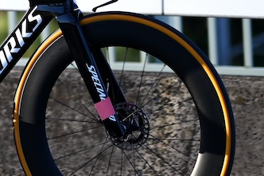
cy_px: -5
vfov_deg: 3.9
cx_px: -17
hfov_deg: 5.8
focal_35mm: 354
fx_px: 2595
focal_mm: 120
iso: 320
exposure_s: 1/2000
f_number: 2.8
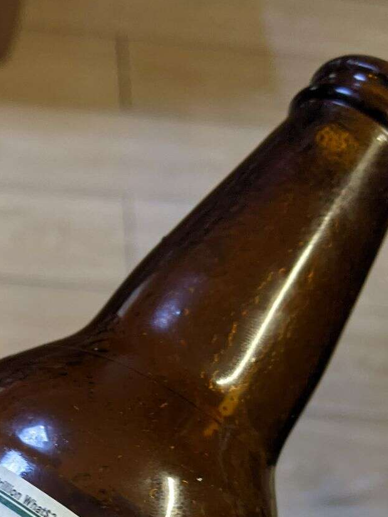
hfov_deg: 21.3
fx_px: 1001
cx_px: 18
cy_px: 589
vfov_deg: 26.4
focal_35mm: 67
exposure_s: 1/23
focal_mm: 4.44
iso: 152
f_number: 1.8
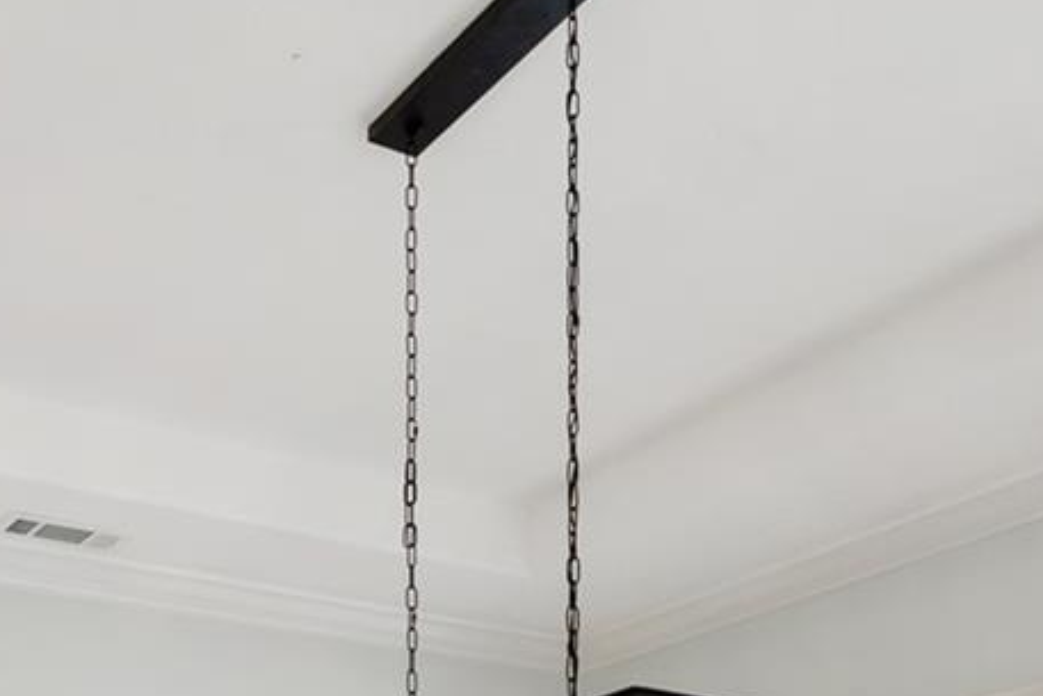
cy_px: 1120
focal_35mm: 56
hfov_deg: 35.6
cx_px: 520
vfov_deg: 20.0
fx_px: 1623
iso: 100
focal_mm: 16
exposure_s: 1/125
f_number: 2.8
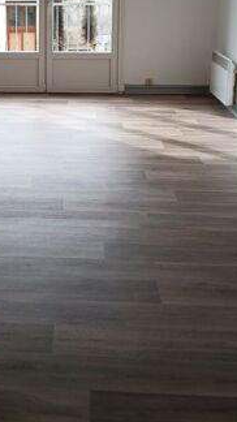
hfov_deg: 21.0
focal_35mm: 56
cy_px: 90
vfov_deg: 36.1
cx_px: 25
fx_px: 626
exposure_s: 1/50
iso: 25
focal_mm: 3.98
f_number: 1.8
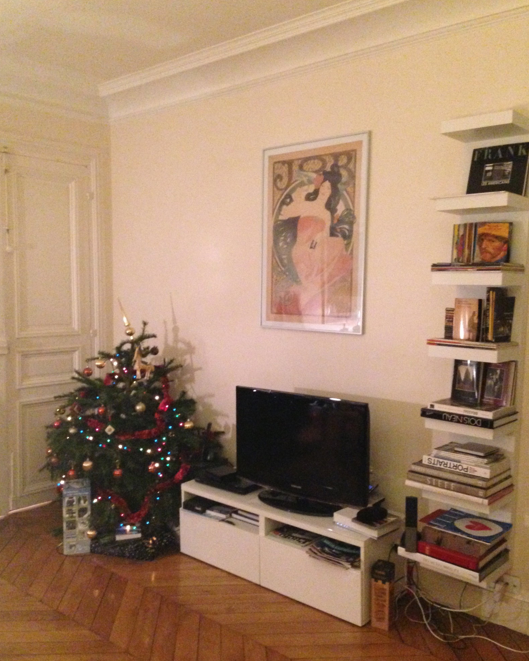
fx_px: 685
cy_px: 351
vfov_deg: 51.5
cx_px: 263
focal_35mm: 35
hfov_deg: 42.2
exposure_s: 1/15
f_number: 2.4
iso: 800
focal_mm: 4.12
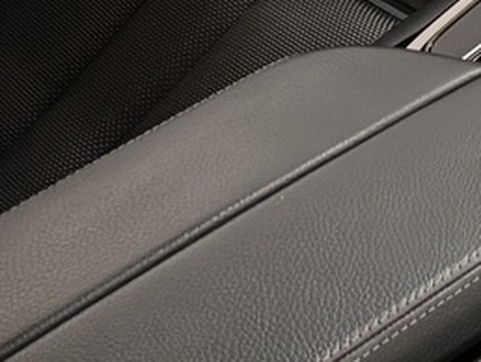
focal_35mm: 145
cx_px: 1031
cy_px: -95
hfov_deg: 11.8
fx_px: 2017
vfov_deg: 10.1
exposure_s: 1/25
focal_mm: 5.96
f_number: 1.6
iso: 800
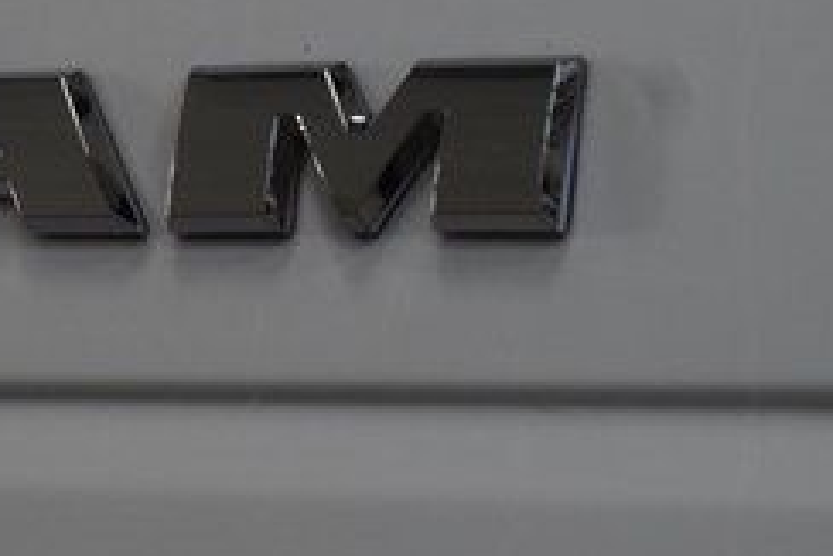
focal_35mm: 275
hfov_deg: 7.4
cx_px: -27
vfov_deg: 5.0
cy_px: 159
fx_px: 6367
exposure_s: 1/125
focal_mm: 70
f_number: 8
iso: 1600
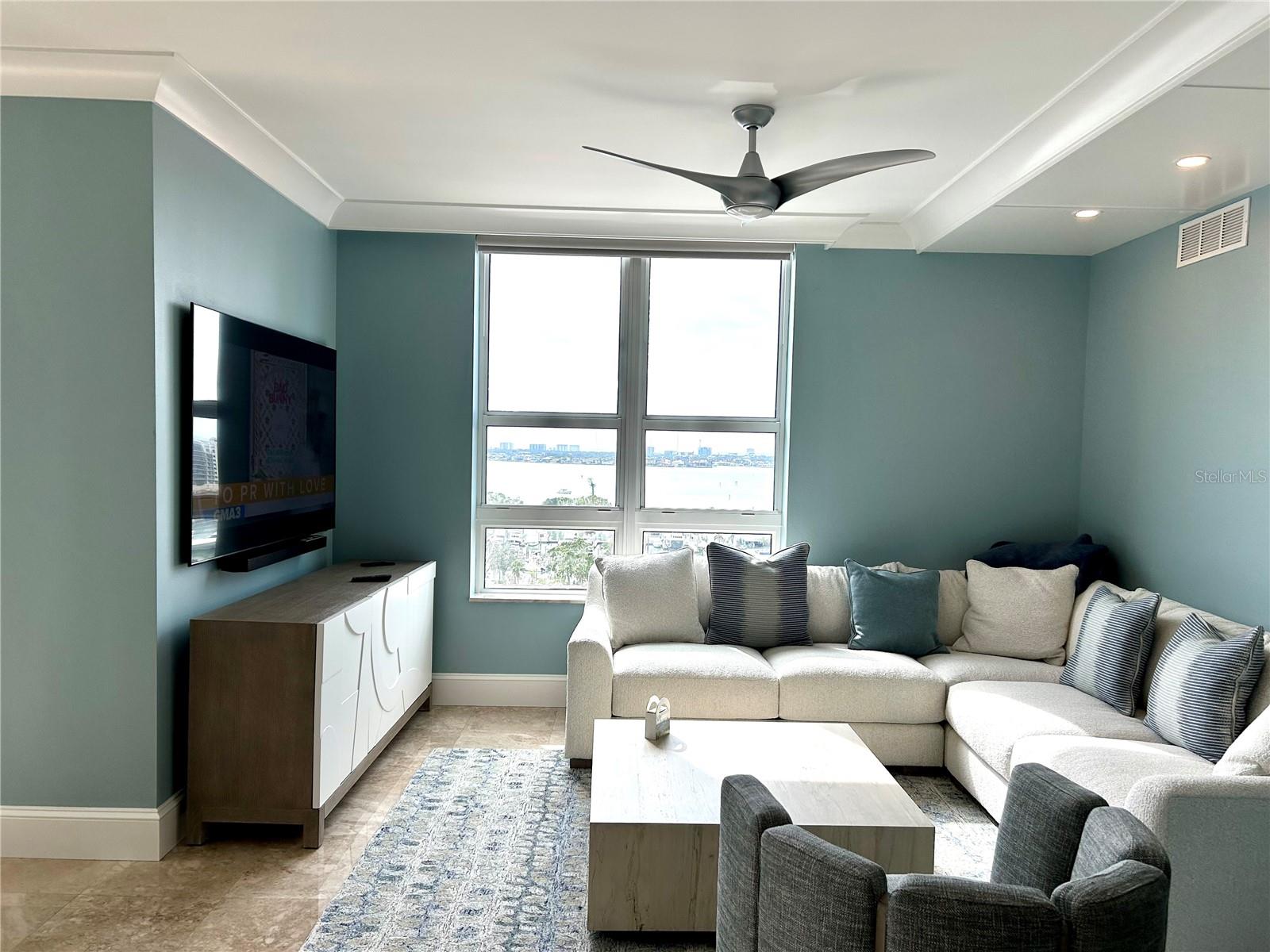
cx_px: 635
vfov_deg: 53.1
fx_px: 954
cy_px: 476
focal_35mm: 26
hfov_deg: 67.3
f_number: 1.5
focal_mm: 5.7
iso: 50
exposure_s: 1/1238
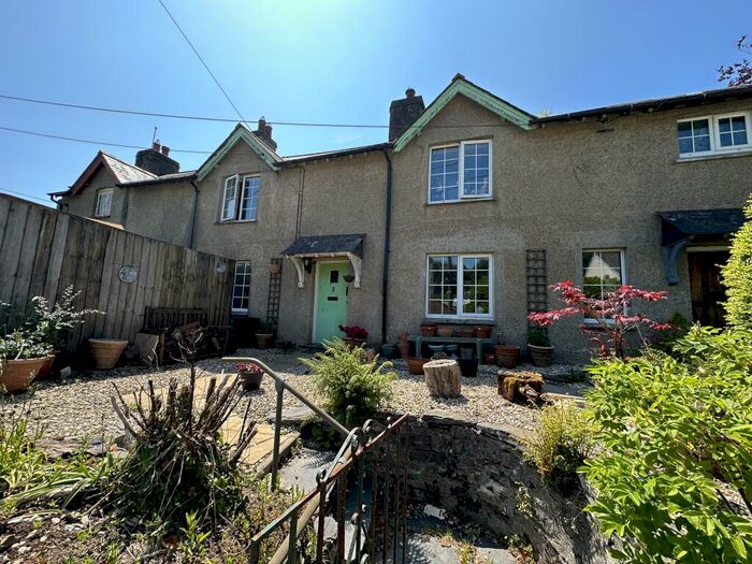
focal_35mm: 14
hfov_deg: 102.1
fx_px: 304
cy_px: 282
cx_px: 376
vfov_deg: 85.7
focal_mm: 2.22
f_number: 2.2
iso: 40
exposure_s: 1/520
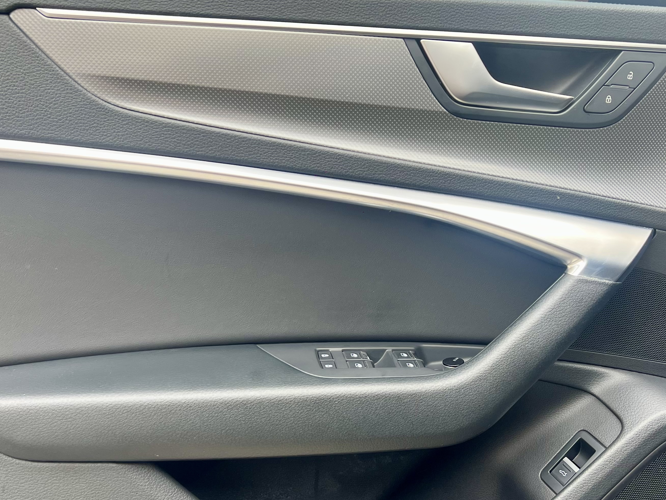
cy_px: 327
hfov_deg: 46.5
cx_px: 407
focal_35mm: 40
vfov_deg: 35.7
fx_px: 770
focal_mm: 5.7
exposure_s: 1/171
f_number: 1.5
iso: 50
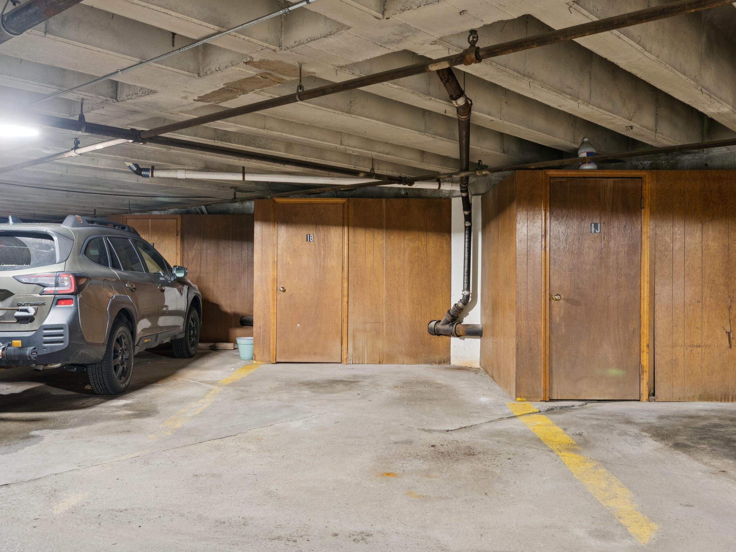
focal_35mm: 32
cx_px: 357
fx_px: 680
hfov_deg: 56.8
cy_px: 274
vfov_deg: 44.2
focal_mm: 29
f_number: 7.1
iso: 320
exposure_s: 1
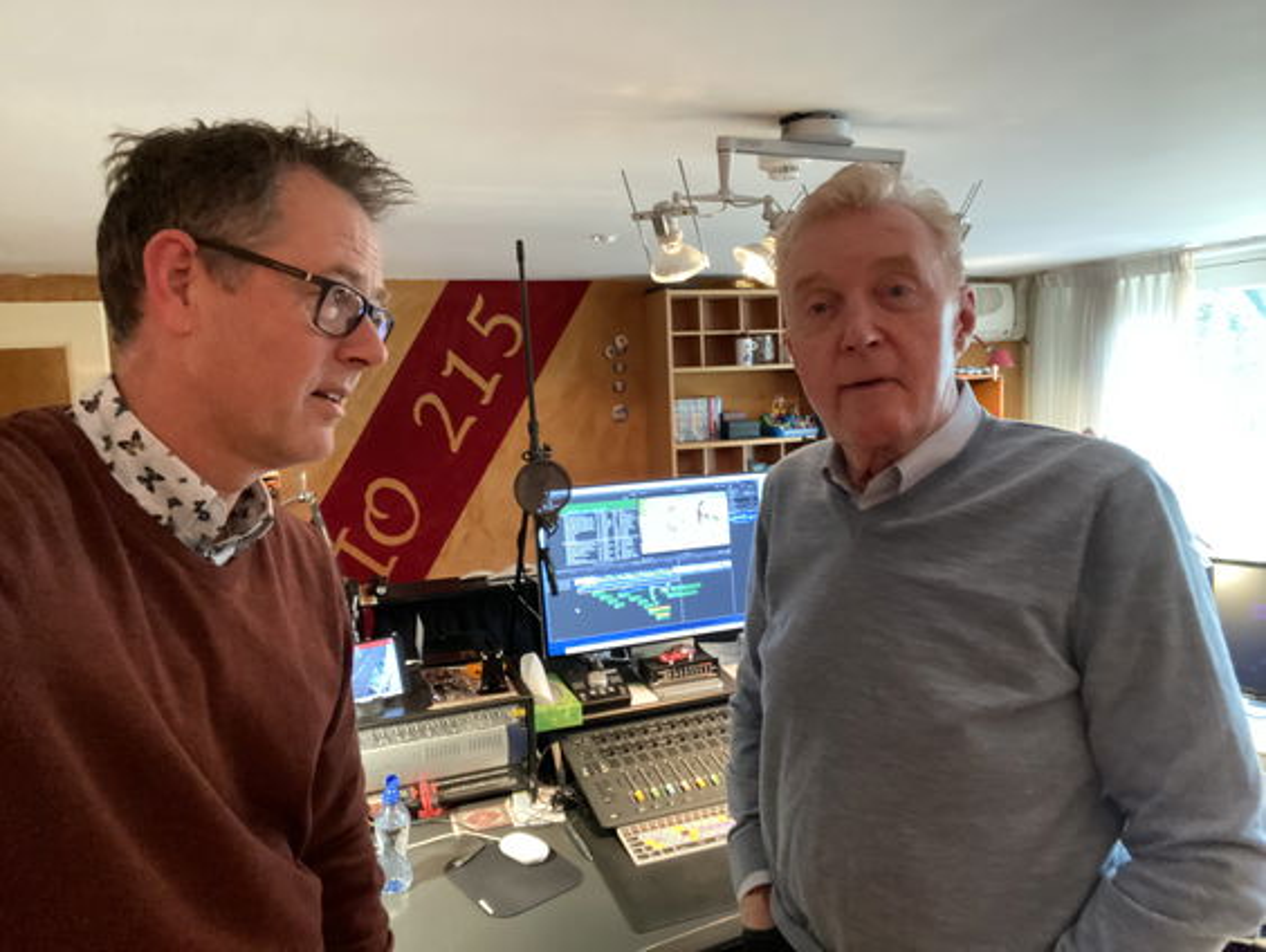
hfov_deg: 73.9
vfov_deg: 59.0
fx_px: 842
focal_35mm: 23
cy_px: 476
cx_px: 633
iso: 1000
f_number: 2.2
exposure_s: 1/16
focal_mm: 2.71
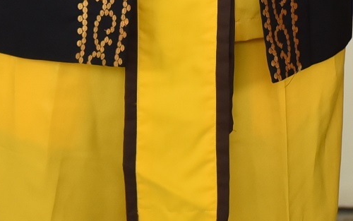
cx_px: 839
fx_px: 2243
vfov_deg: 5.3
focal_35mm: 233
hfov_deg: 8.3
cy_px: -434
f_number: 2.8
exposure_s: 1/640
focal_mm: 38
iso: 400
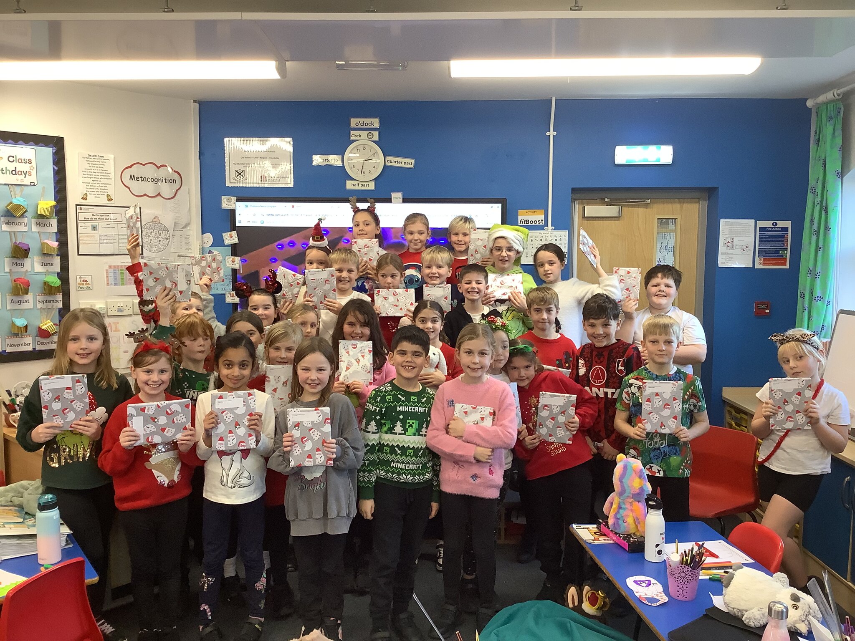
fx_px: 766
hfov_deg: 58.4
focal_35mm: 31
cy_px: 320
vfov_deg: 45.4
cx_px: 428
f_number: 2.4
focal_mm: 3.3
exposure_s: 1/50
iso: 125
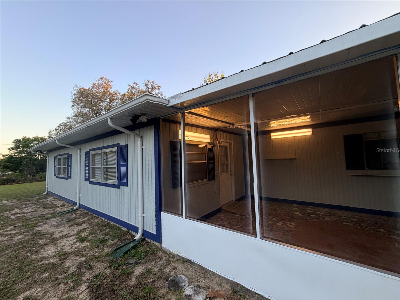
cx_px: 200
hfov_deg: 102.1
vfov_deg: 85.7
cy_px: 150
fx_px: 162
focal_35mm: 14
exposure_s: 1/120
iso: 50
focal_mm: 2.22
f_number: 2.2
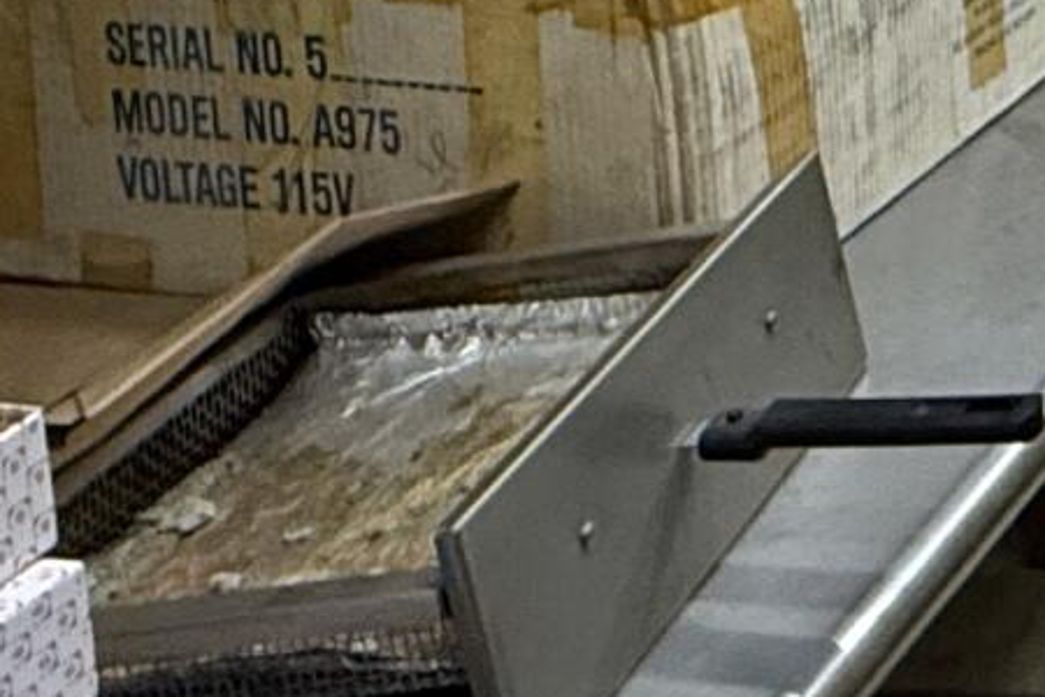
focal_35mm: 97
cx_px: 1941
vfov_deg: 12.7
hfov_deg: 16.9
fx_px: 2815
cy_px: -581
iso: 320
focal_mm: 2.22
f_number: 2.2
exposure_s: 1/120
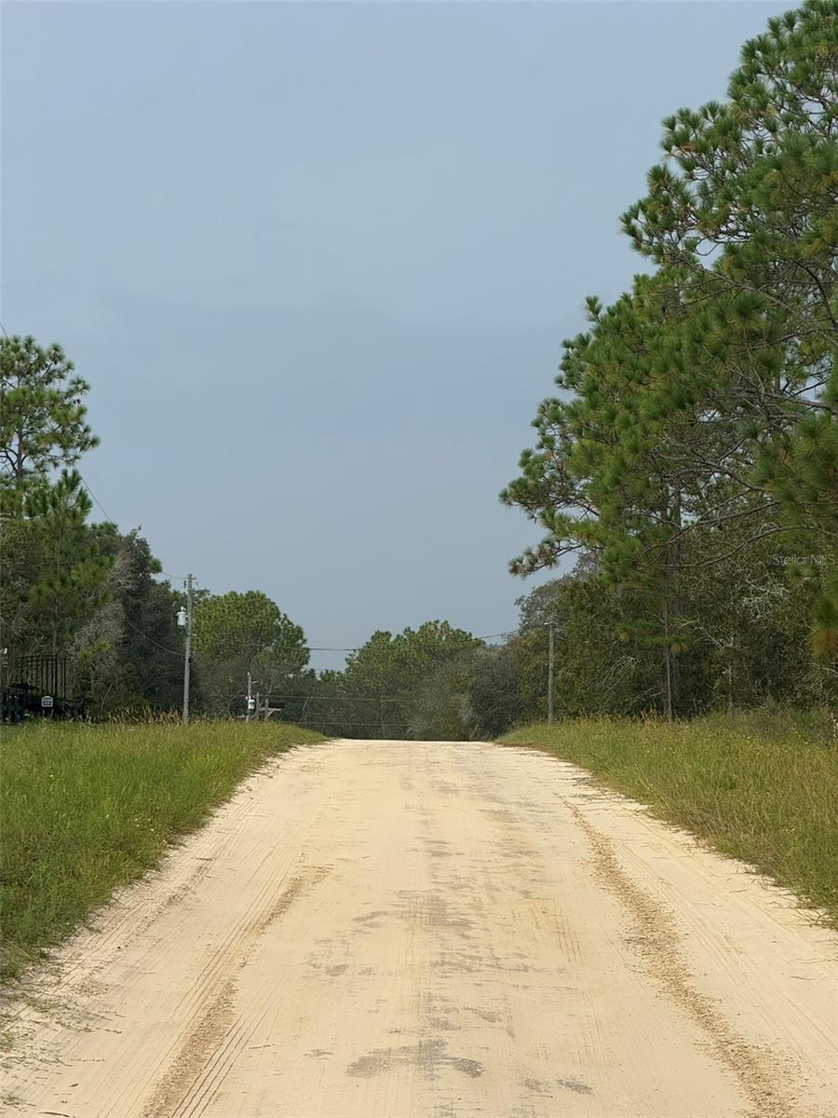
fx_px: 3873
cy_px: 559
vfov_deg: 16.4
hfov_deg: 12.3
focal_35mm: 120
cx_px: 419
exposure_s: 1/339
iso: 50
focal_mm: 15.66
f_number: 2.8
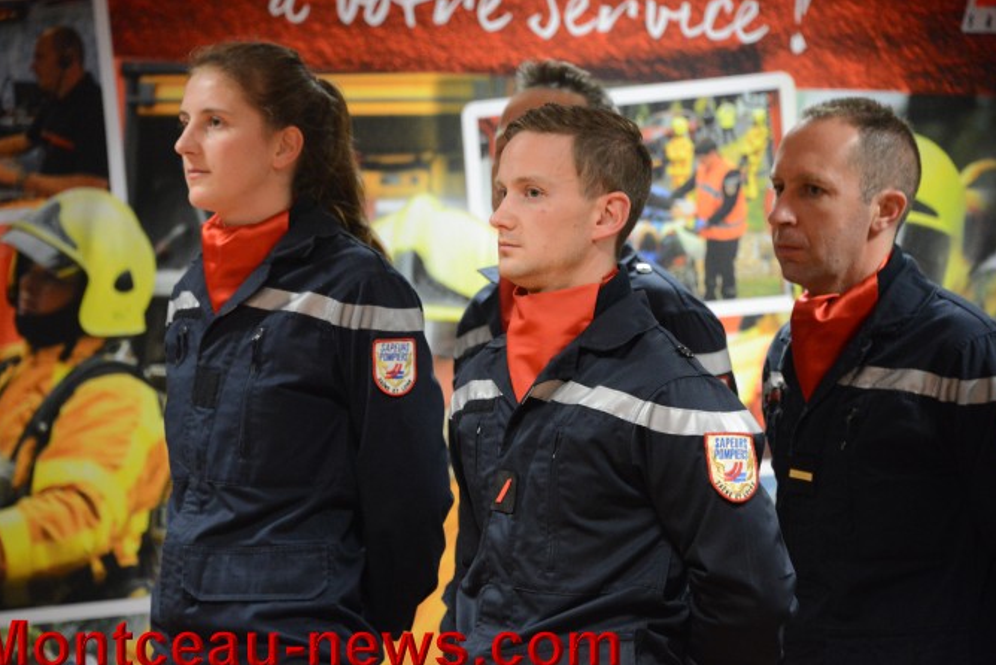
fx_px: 5508
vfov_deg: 6.9
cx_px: 486
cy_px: 345
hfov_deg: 10.3
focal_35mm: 199
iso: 6400
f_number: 5.6
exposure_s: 1/80
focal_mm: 190
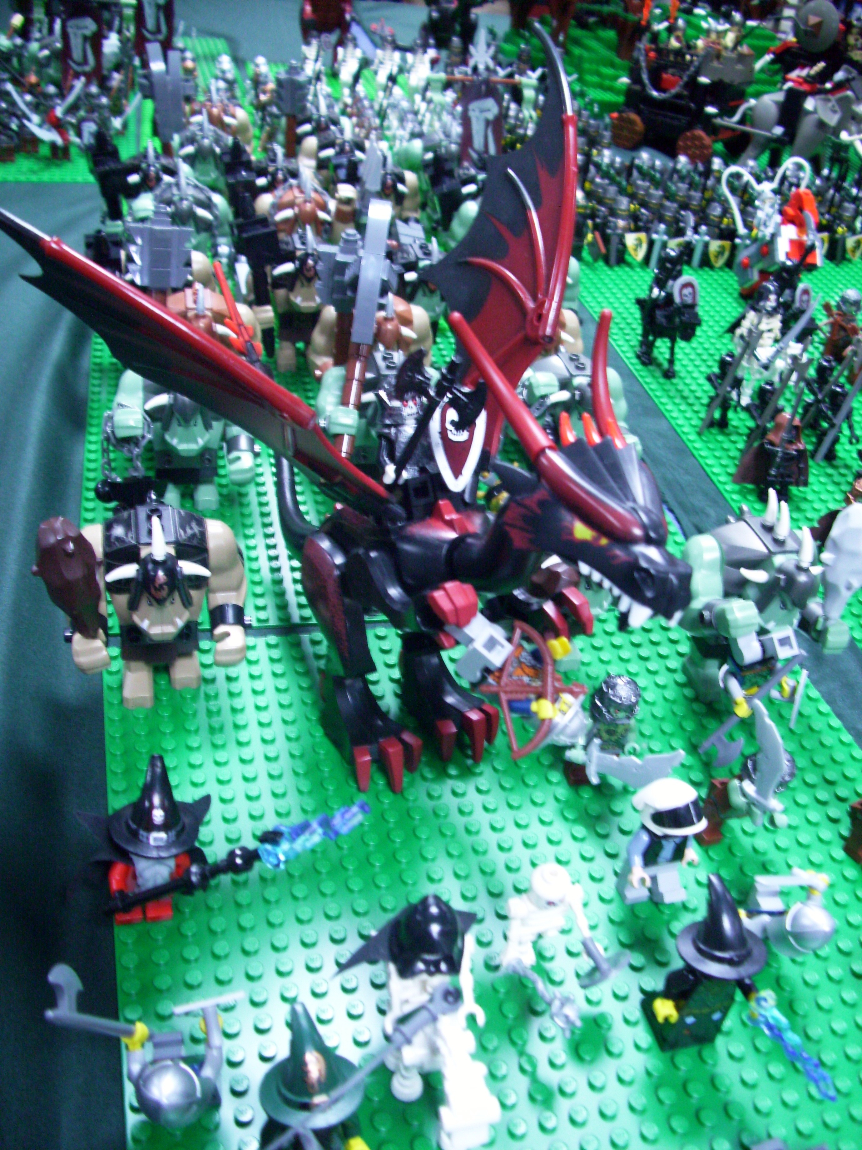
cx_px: 431
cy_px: 575
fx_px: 1062
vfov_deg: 56.8
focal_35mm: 32
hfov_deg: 44.2
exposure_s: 1/10
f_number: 2.9
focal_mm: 5.7
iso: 160
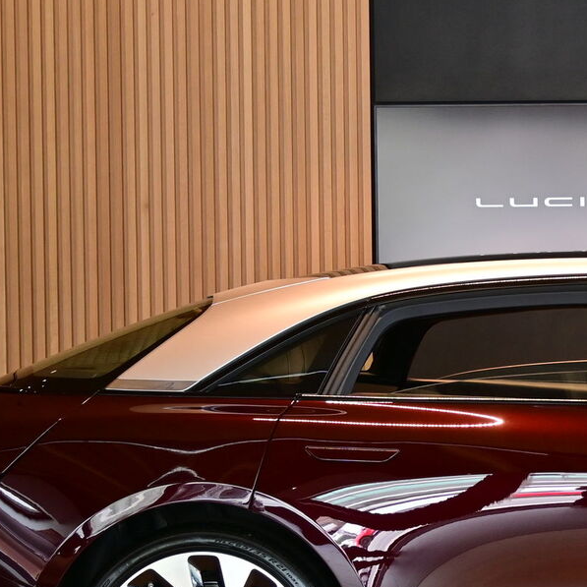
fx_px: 2162
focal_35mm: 113
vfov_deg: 15.4
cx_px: 678
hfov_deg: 15.0
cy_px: 374
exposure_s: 1/80
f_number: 5
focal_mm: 27.5
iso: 400
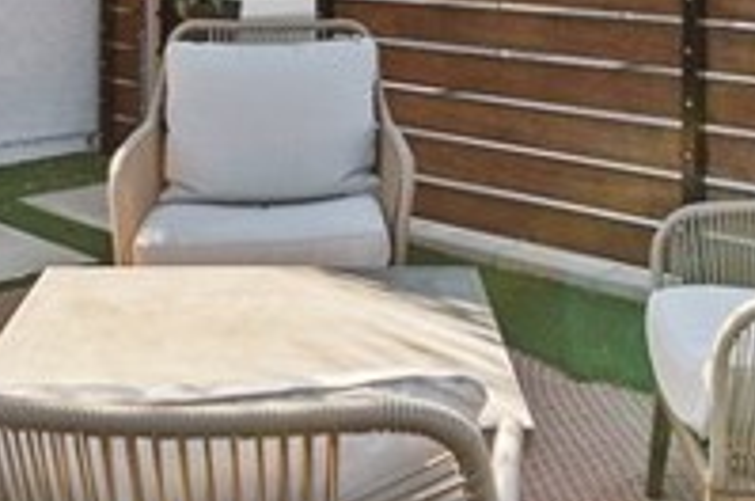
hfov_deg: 28.1
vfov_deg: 17.3
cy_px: -214
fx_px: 1508
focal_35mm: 72
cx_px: 304
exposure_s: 1/50
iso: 125
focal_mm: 14
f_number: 8
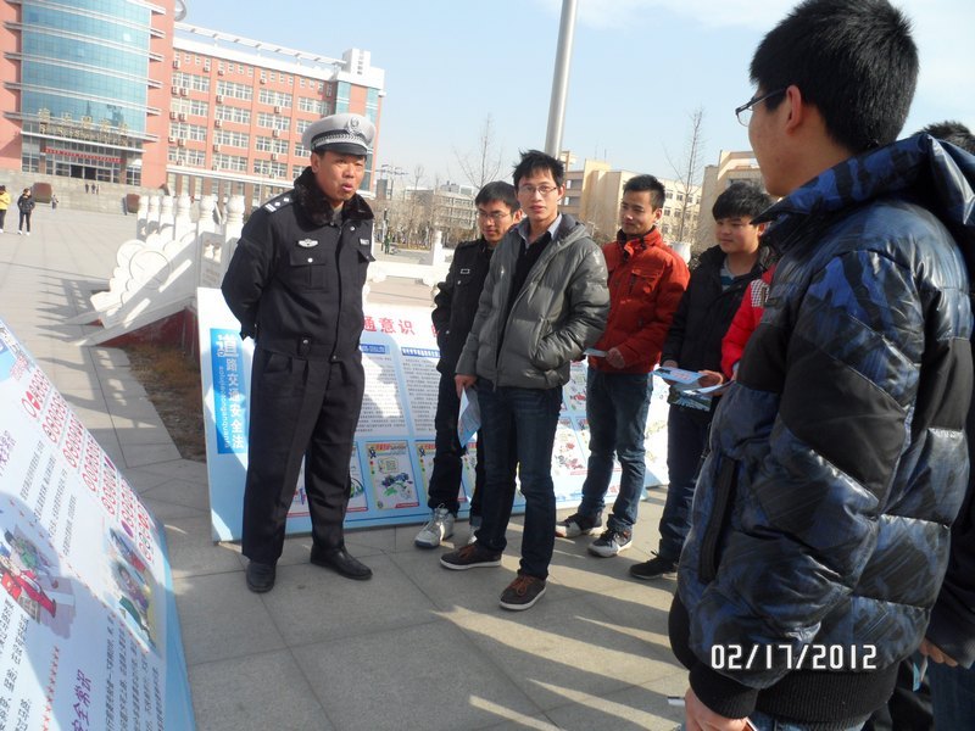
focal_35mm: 26
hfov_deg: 67.3
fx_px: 732
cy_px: 366
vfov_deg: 53.1
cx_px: 488
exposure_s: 1/750
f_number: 3.3
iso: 80
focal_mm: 4.9
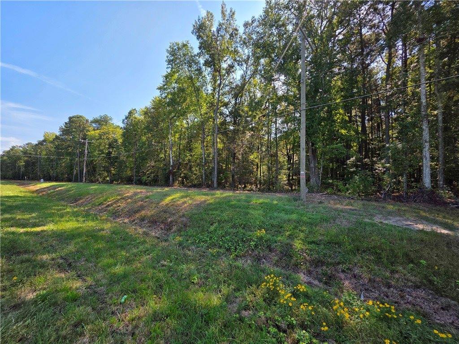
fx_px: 172
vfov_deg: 89.9
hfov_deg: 106.2
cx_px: 230
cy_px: 172
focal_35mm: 13
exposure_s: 1/904
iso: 40
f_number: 1.9
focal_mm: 2.2
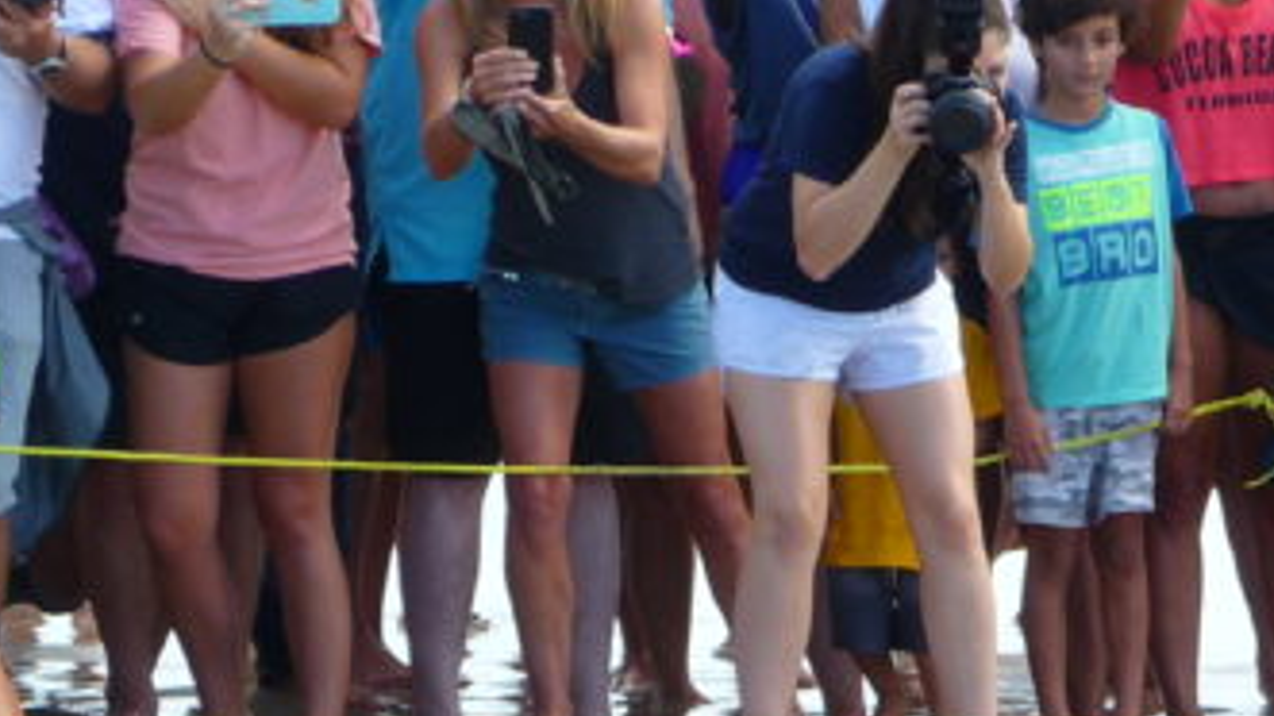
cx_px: 1089
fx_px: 16988
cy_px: 828
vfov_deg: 2.4
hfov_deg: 4.3
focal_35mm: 503
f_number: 4.8
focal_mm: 34.2
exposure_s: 1/160
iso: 100
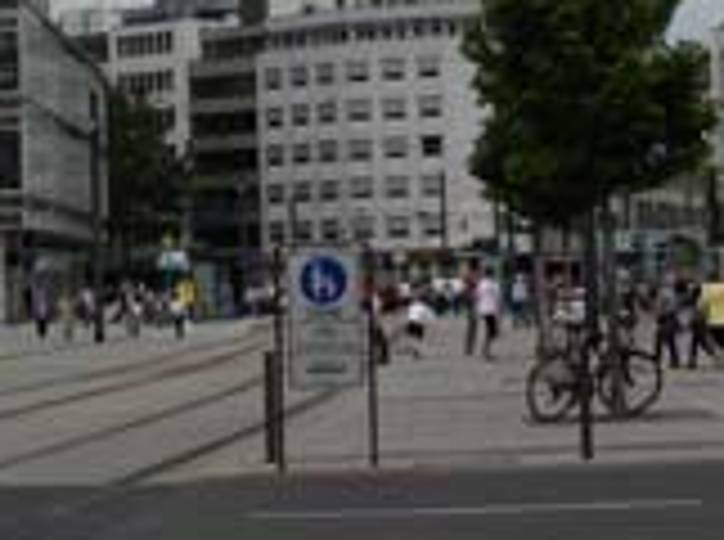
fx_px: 2963
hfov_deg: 13.6
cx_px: -72
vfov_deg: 10.2
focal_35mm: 142
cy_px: -180
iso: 79
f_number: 4.9
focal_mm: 6.3
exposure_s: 1/512
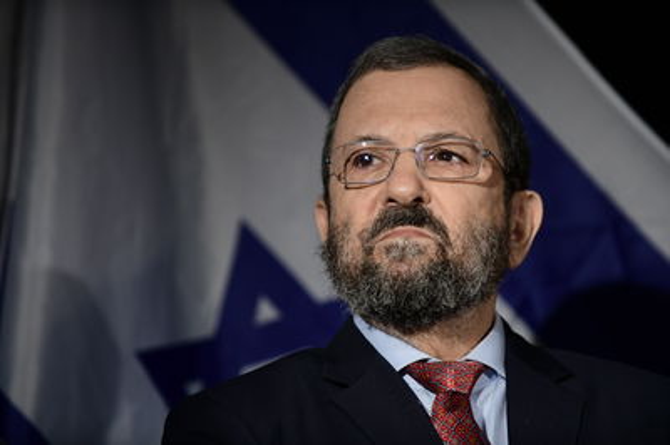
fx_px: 3719
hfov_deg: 10.3
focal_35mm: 200
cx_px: 335
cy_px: 222
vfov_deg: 6.9
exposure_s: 1/400
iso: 1250
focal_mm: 200
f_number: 3.5
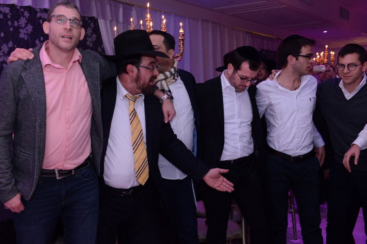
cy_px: 129
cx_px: 173
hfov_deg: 41.1
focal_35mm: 48
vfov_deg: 28.1
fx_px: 489
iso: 3200
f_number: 5.6
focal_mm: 44
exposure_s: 1/100
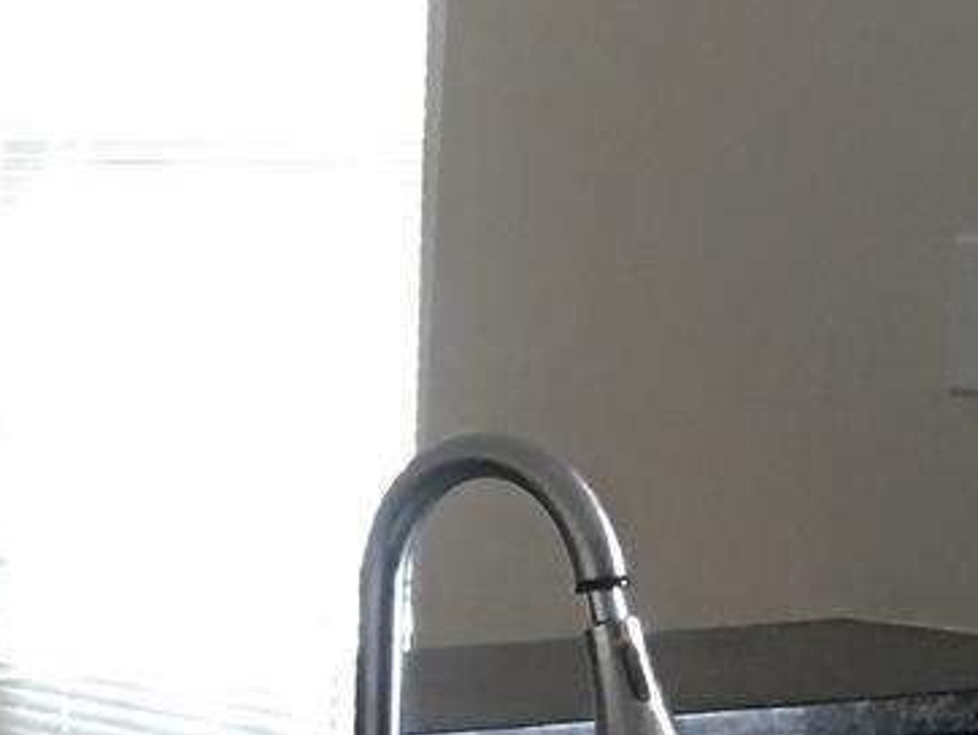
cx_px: -854
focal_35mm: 164
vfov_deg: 8.9
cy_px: 951
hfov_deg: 11.1
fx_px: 4637
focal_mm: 4.15
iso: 100
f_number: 2.2
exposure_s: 1/15
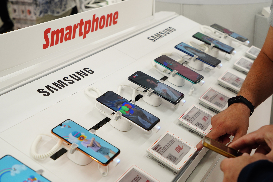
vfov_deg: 26.0
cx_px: 136
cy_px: 91
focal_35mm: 52
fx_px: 394
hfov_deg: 38.2
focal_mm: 52
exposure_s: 1/250
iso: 2500
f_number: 6.3
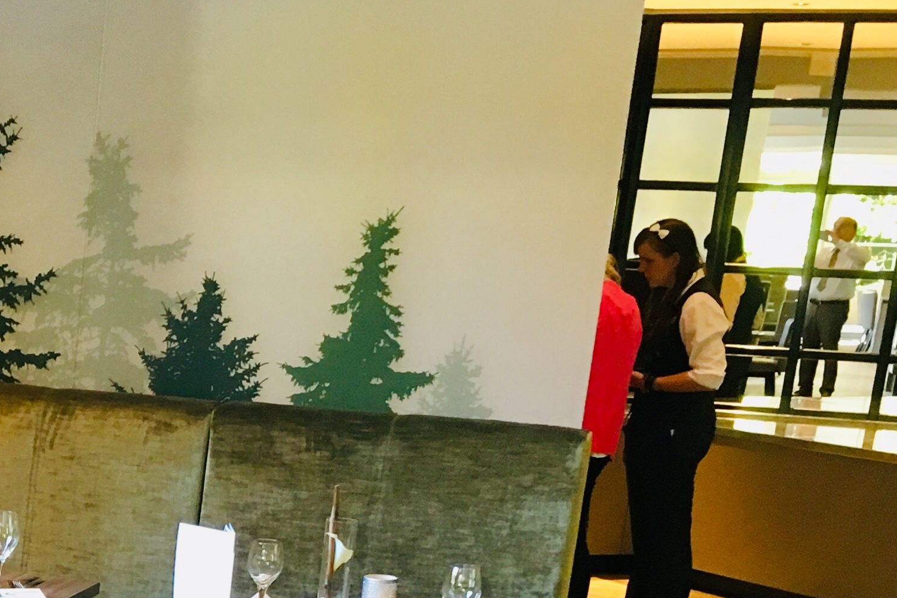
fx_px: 2018
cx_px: -237
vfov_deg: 16.0
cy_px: 783
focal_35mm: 81
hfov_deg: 22.6
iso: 64
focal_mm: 4.15
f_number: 2.2
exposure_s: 1/17
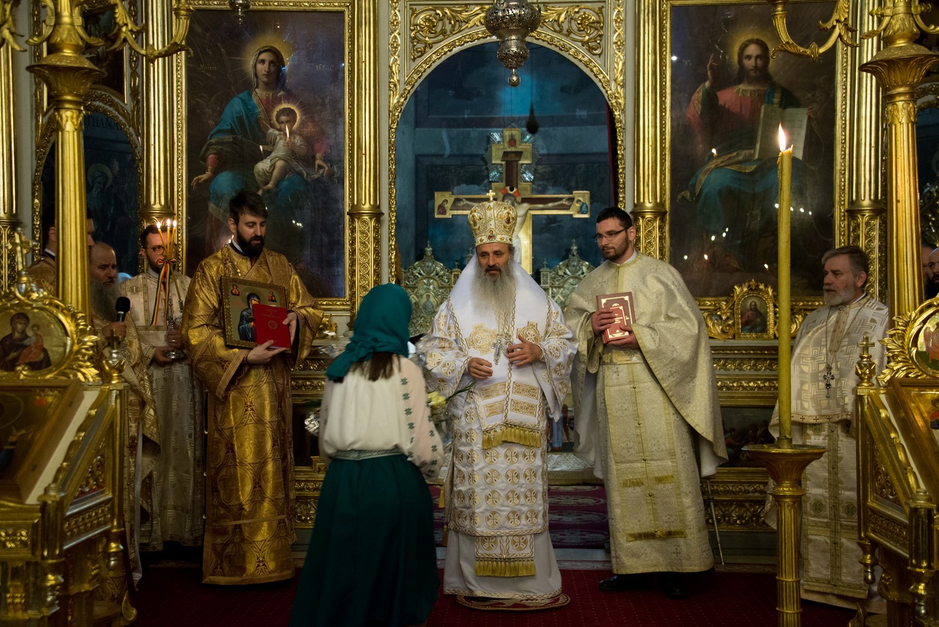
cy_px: 314
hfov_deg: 41.1
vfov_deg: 28.1
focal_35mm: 48
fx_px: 1252
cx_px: 470
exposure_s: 1/50
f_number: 4.2
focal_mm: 48
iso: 2000
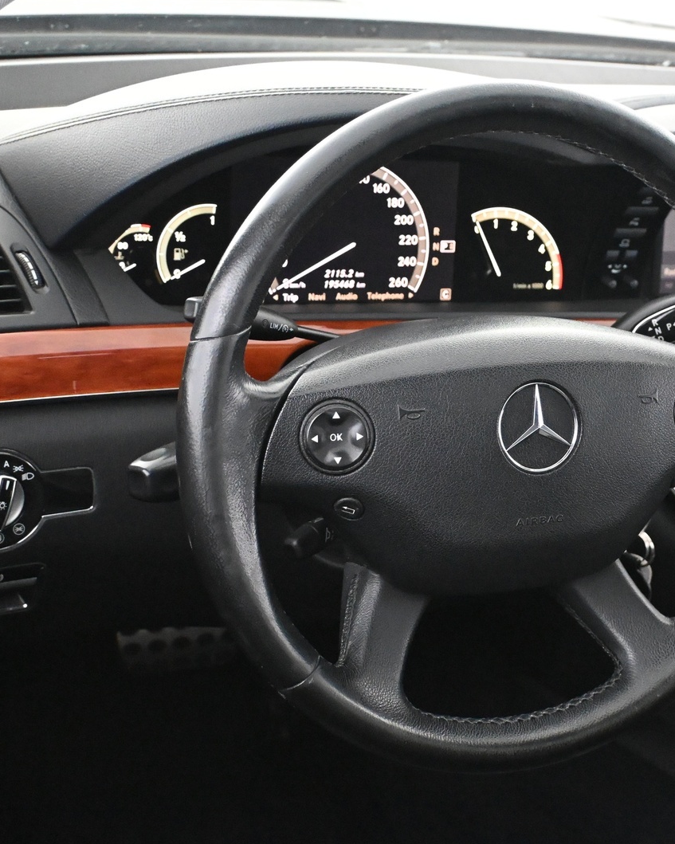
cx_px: 486
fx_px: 1426
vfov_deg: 33.0
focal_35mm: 57
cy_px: 423
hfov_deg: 26.4
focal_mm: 26.5
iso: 9000
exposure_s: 1/40
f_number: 4.5
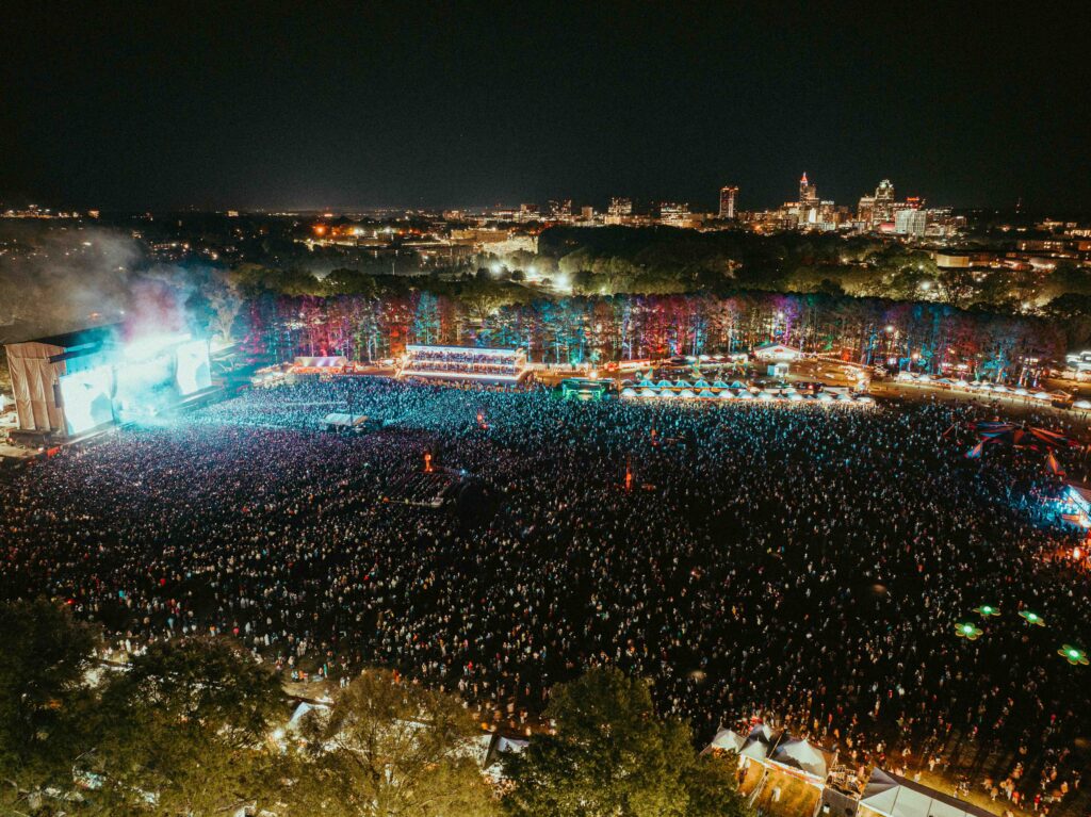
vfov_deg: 56.8
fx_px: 756
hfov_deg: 71.6
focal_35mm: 24
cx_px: 546
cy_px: 408
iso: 400
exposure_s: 1/2
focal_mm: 12.29
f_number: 2.8
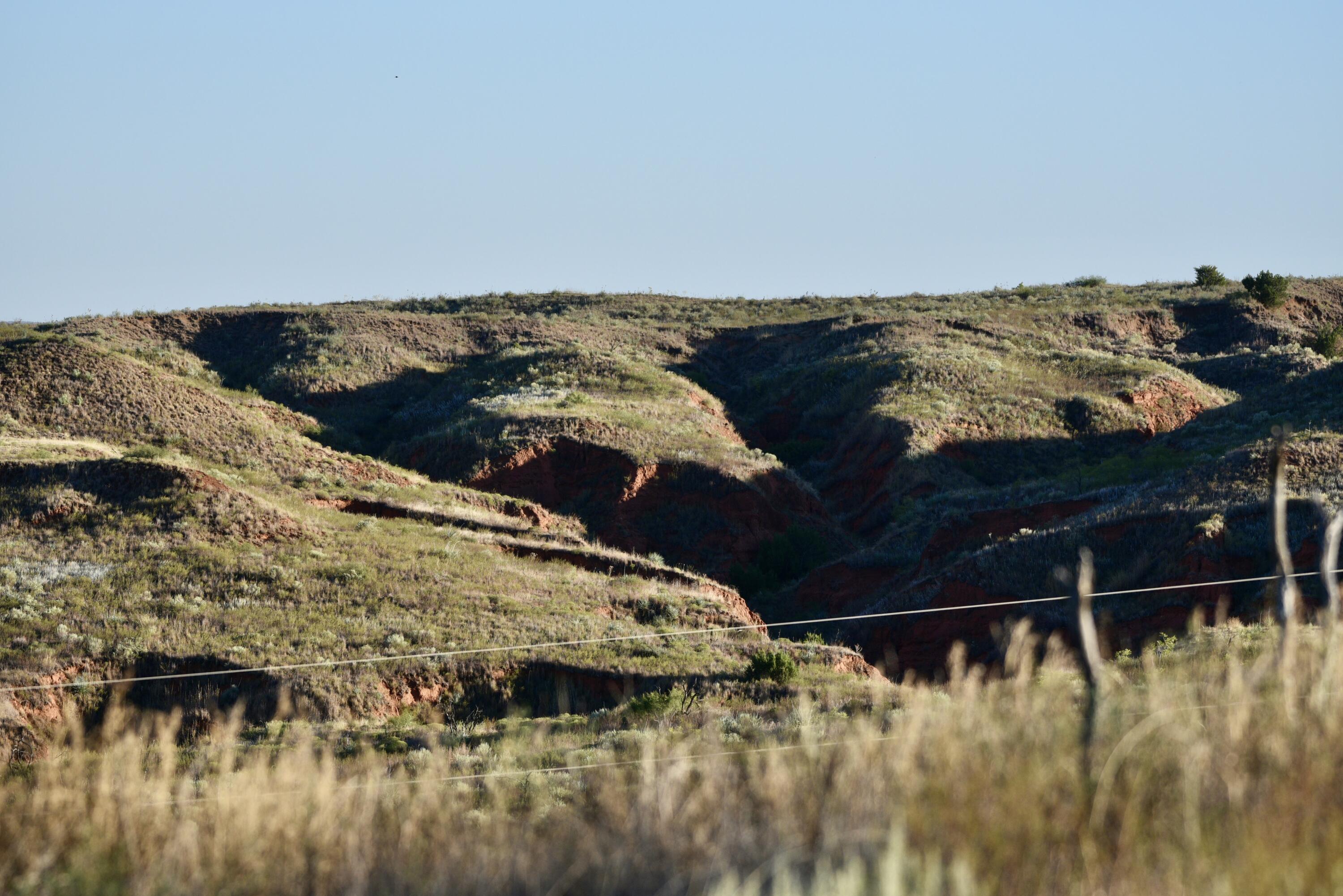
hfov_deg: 10.3
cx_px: 672
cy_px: 448
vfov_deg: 6.9
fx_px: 7463
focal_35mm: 200
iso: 400
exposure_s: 1/1250
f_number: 5.6
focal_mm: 200
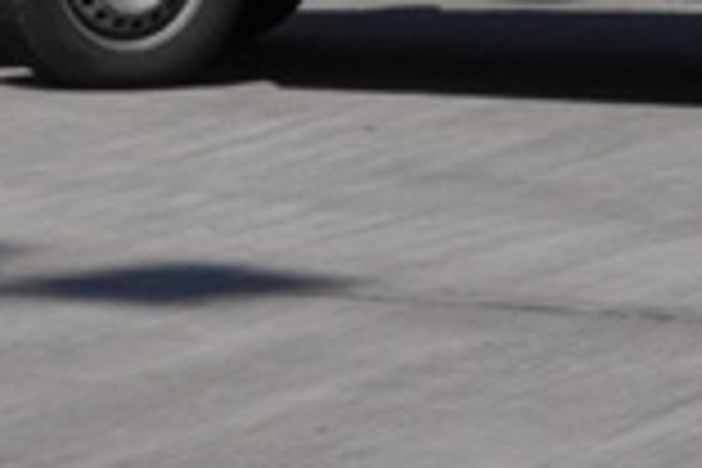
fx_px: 8624
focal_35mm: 442
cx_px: -891
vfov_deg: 3.1
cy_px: -688
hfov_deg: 4.6
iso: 640
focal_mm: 45
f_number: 16
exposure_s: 1/1000
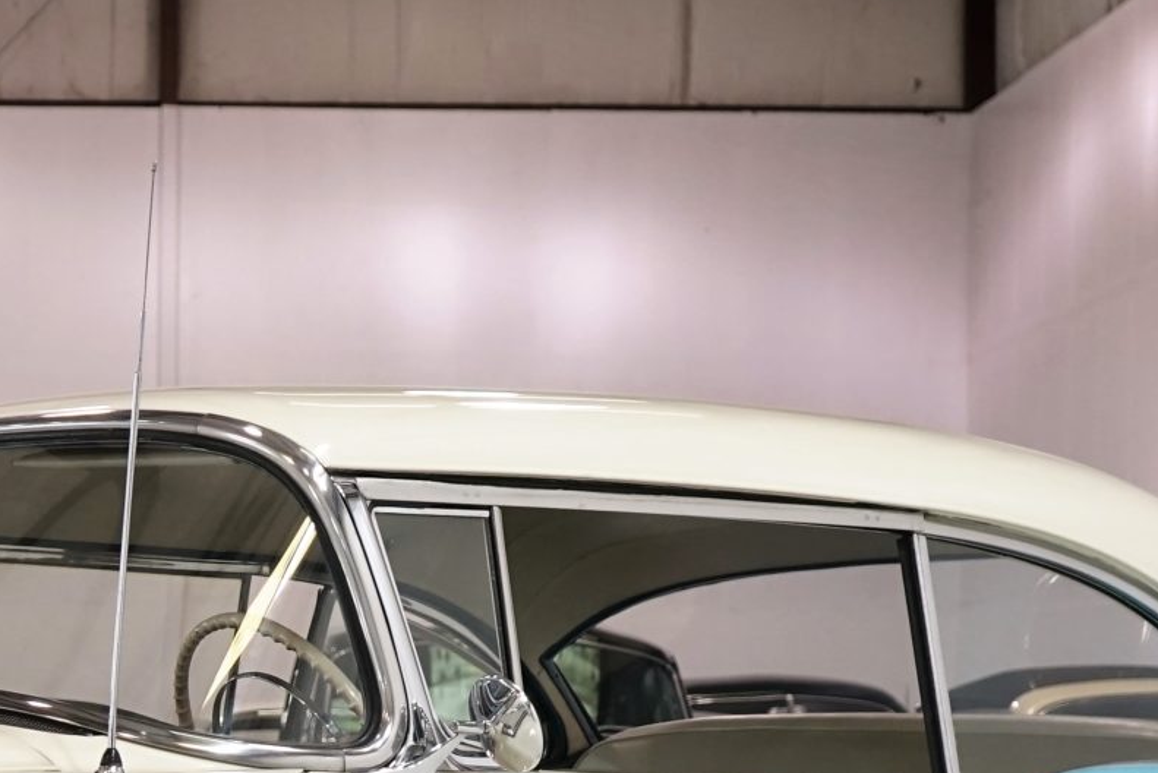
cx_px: 132
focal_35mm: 110
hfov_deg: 18.3
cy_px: 955
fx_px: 3539
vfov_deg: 12.2
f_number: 4
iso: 1000
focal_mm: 34
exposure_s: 1/60
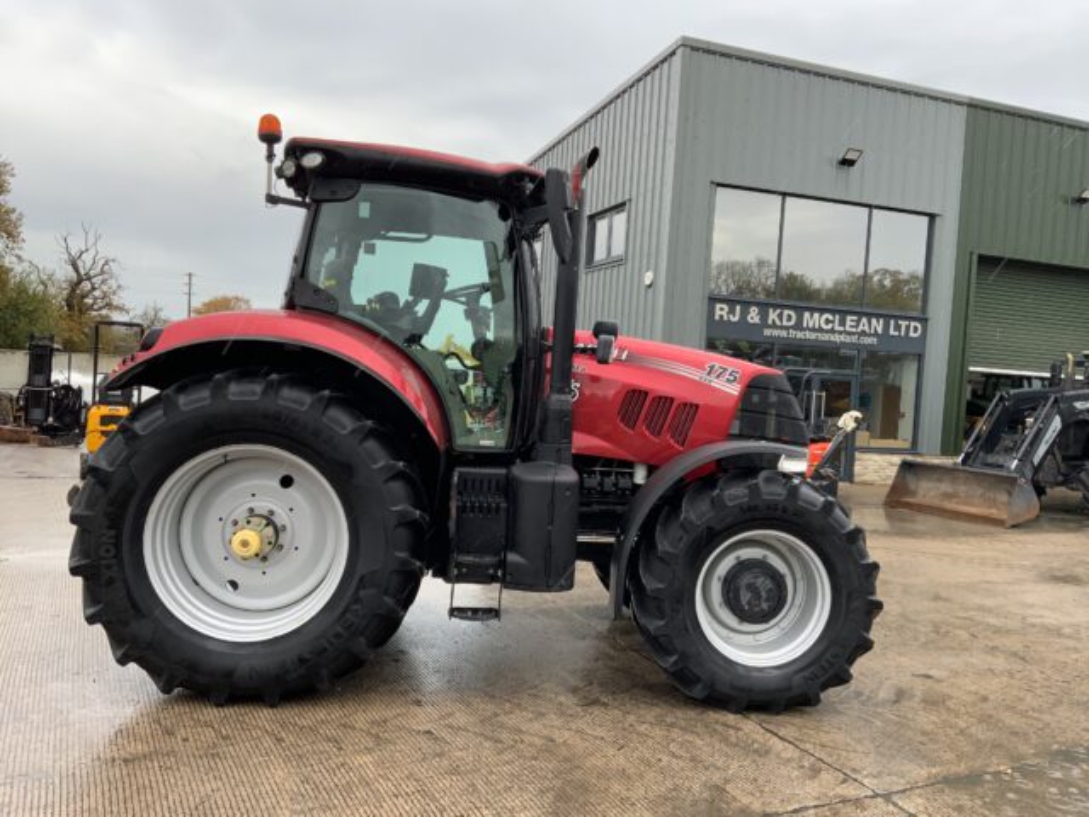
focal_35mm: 29
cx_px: 544
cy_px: 408
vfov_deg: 48.2
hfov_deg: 61.7
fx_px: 912
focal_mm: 3
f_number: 1.8
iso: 16
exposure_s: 1/300
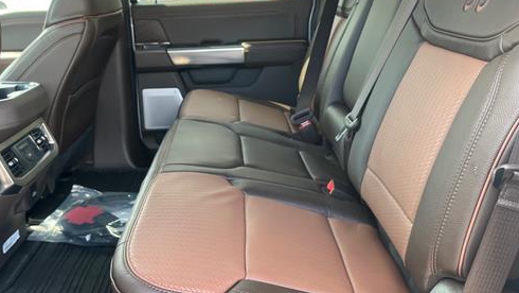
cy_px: 124
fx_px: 509
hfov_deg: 53.9
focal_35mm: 37
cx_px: 233
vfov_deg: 32.0
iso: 100
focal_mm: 5.1
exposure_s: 1/122
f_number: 1.6
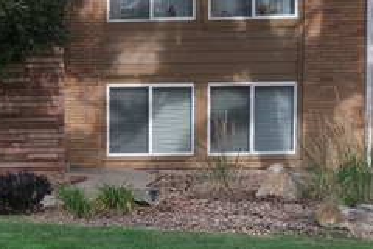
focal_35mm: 90
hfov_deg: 21.2
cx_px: -65
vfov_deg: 15.1
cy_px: 189
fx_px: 932
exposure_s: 1/170
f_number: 5
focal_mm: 18
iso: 160
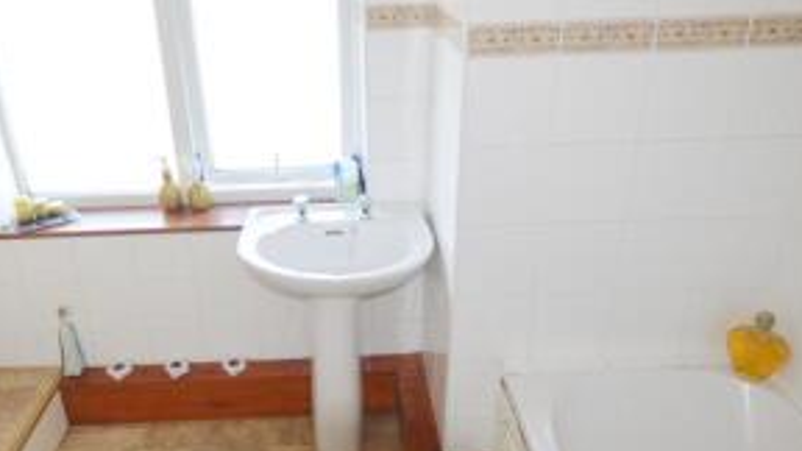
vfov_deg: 44.3
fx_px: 553
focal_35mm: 26
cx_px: 343
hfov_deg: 71.5
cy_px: 193
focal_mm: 10
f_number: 3.5
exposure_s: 1/100
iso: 400
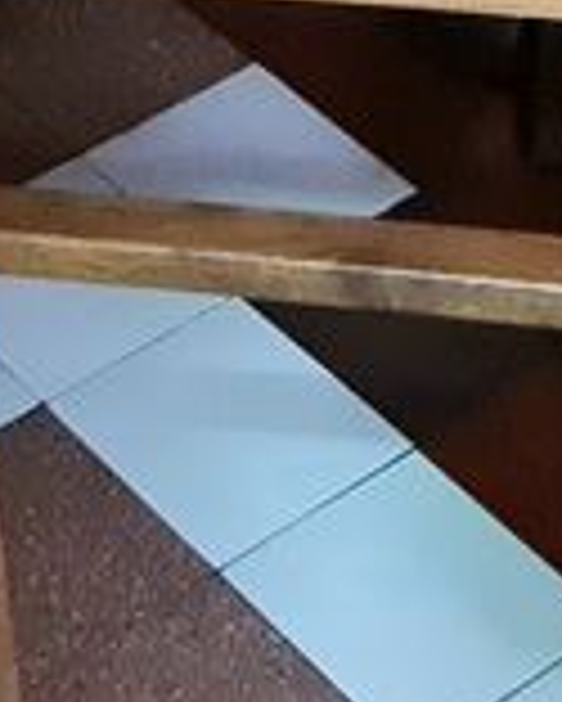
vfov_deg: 10.4
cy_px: -724
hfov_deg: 8.9
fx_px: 3510
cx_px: -328
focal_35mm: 169
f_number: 2
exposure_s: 1/8
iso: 1600
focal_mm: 5.9
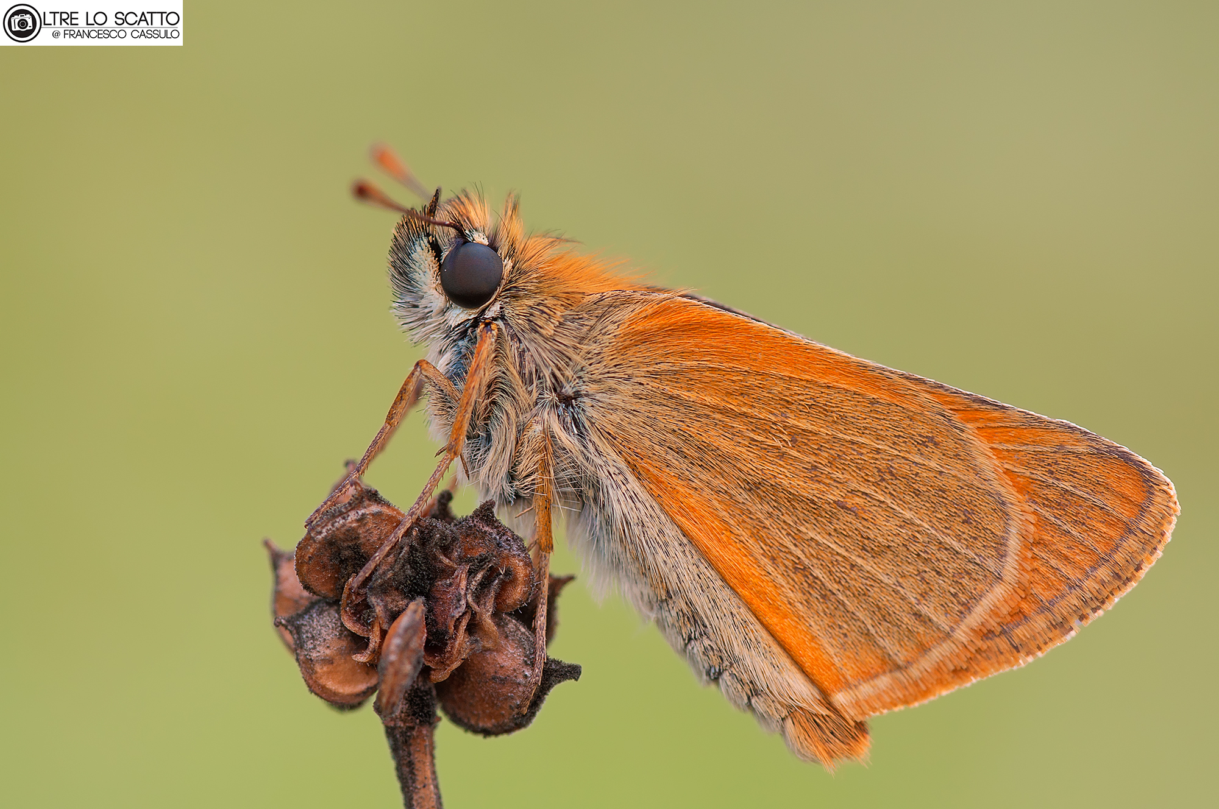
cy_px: 404
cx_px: 610
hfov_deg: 13.1
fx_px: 5326
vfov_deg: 8.7
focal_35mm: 158
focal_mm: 105
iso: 100
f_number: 13
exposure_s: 1/10
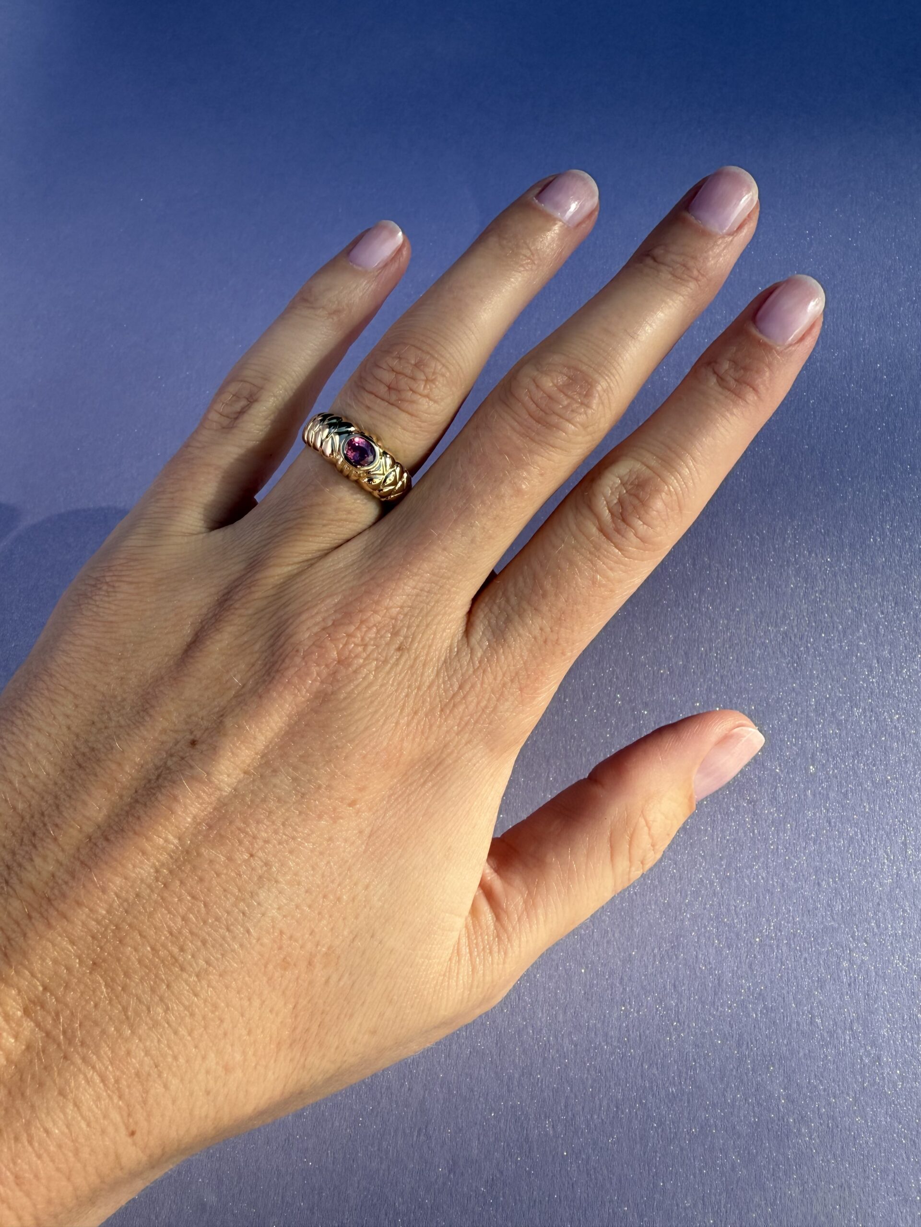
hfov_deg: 56.8
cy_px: 614
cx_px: 460
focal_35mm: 24
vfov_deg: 71.6
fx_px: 851
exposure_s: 1/957
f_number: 2.2
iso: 40
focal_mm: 2.22
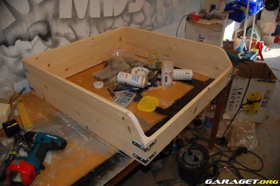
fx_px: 210
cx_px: 140
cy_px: 93
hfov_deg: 67.5
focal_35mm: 27
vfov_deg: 47.7
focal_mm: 18
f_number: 3.5
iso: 400
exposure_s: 1/60
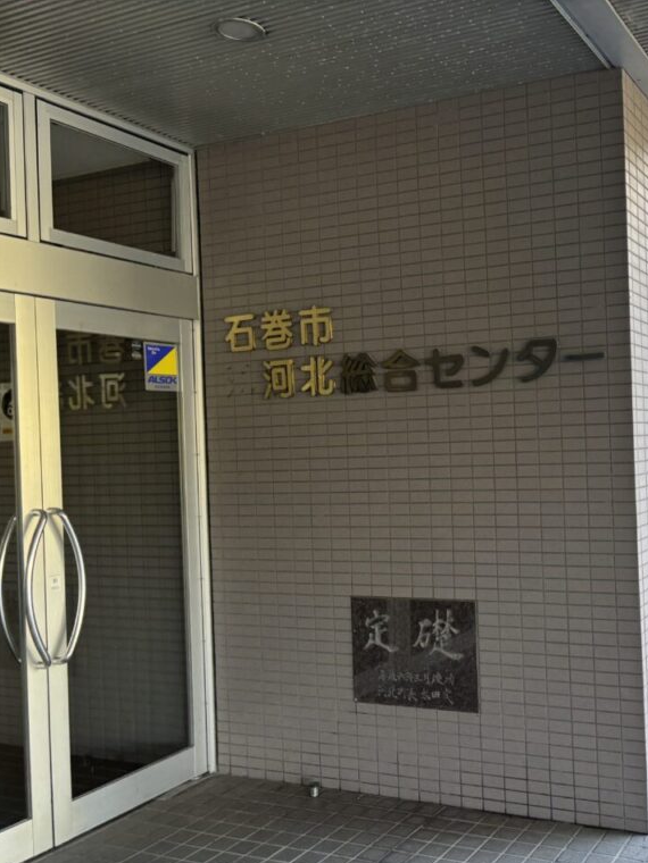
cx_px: 542
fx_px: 874
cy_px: 433
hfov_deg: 38.7
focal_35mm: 35
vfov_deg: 52.6
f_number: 1.6
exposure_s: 1/121
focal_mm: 5.96
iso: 100
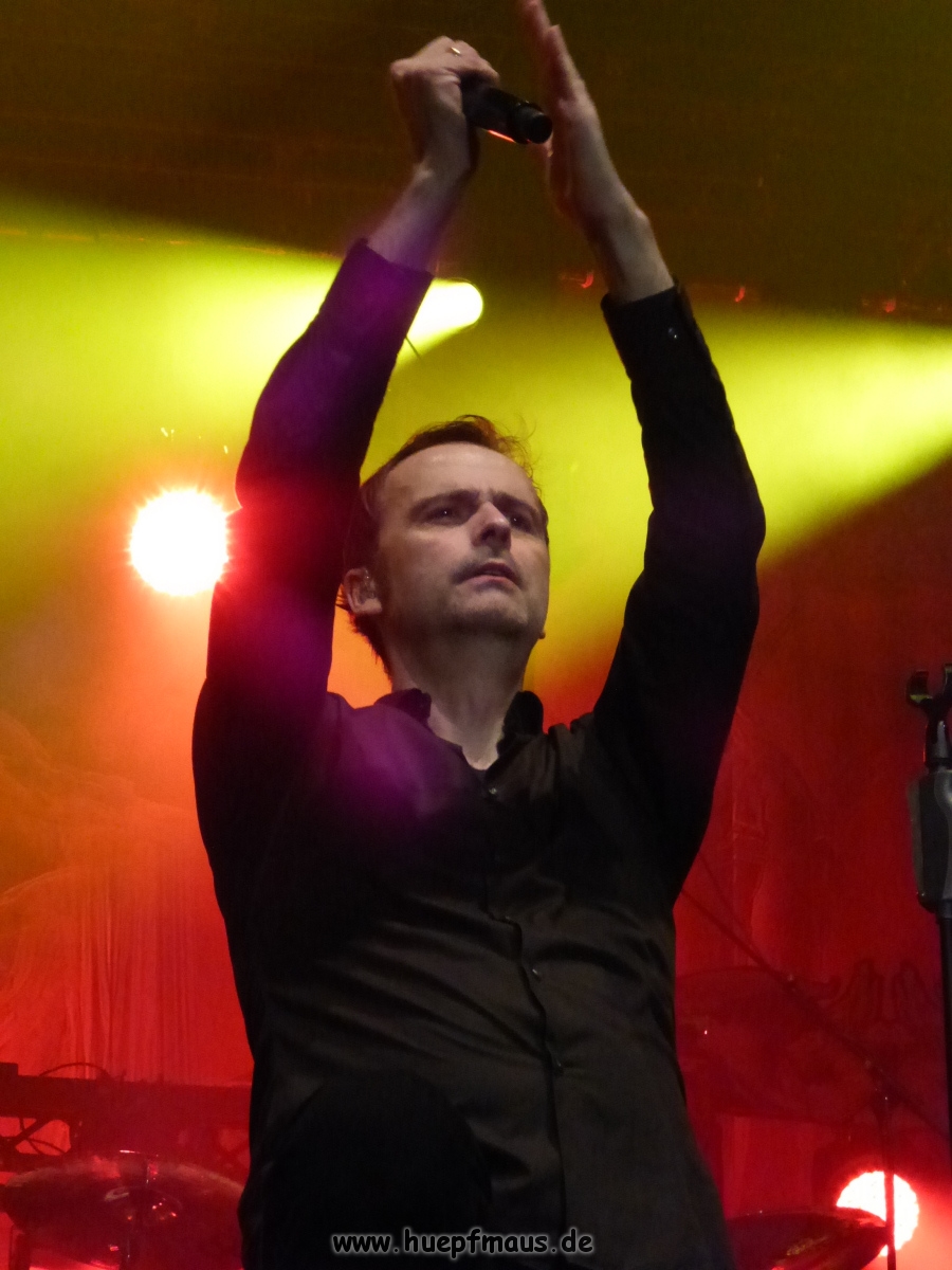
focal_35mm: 115
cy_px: 635
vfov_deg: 17.1
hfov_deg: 12.9
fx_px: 4217
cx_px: 476
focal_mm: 20.6
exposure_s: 1/125
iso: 1600
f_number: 5.3
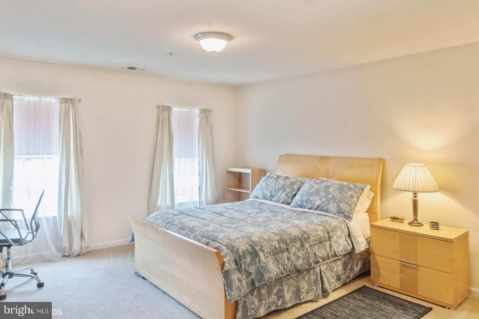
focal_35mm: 24
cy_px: 160
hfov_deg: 73.8
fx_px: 319
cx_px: 240
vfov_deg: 53.1
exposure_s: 1/5
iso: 250
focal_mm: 16
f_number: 8
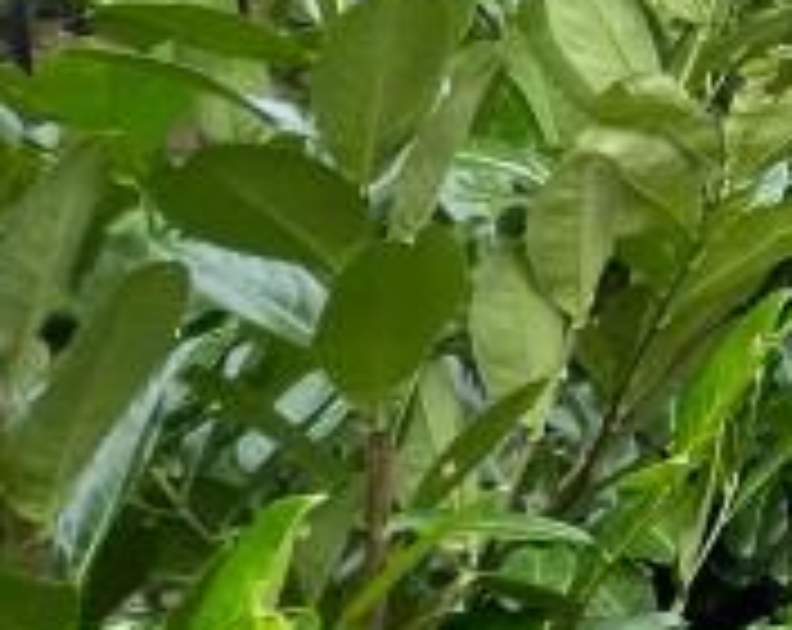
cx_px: 2110
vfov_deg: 19.0
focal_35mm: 74
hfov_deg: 13.3
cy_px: -212
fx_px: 1731
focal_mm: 1.57
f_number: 1.8
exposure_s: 1/140
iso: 32
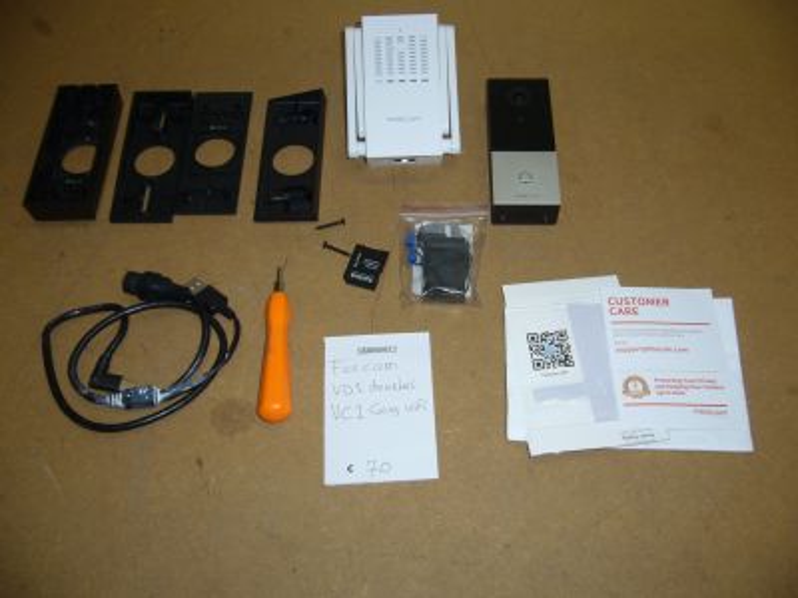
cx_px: 399
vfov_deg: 40.7
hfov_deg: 52.6
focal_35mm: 35
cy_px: 299
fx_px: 807
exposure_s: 1/30
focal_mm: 5.8
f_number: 2.8
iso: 80
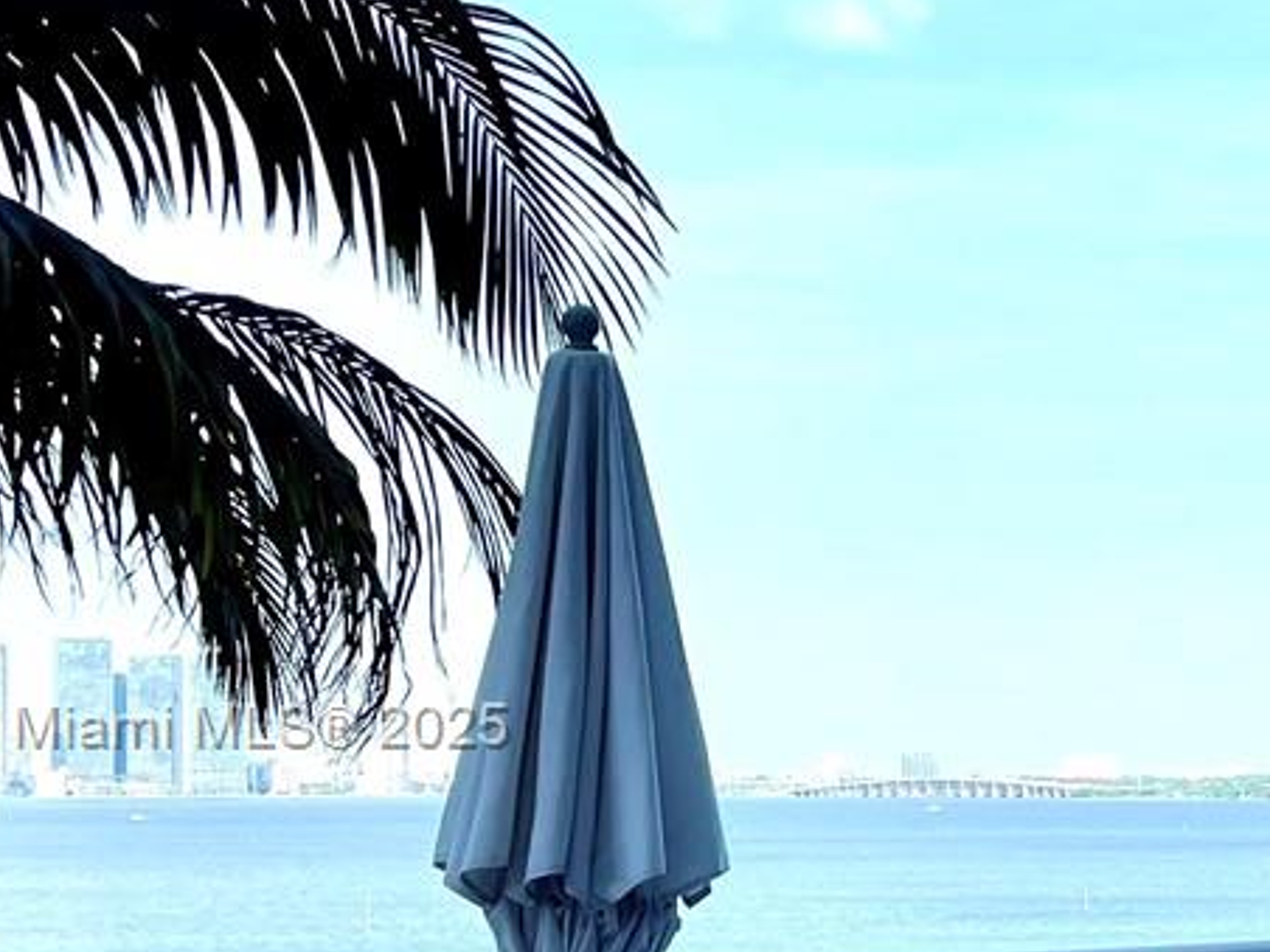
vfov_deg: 16.0
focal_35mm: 92
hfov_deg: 19.0
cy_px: 730
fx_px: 3375
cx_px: 1857
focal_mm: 5.1
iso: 32
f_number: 1.6
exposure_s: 1/3448
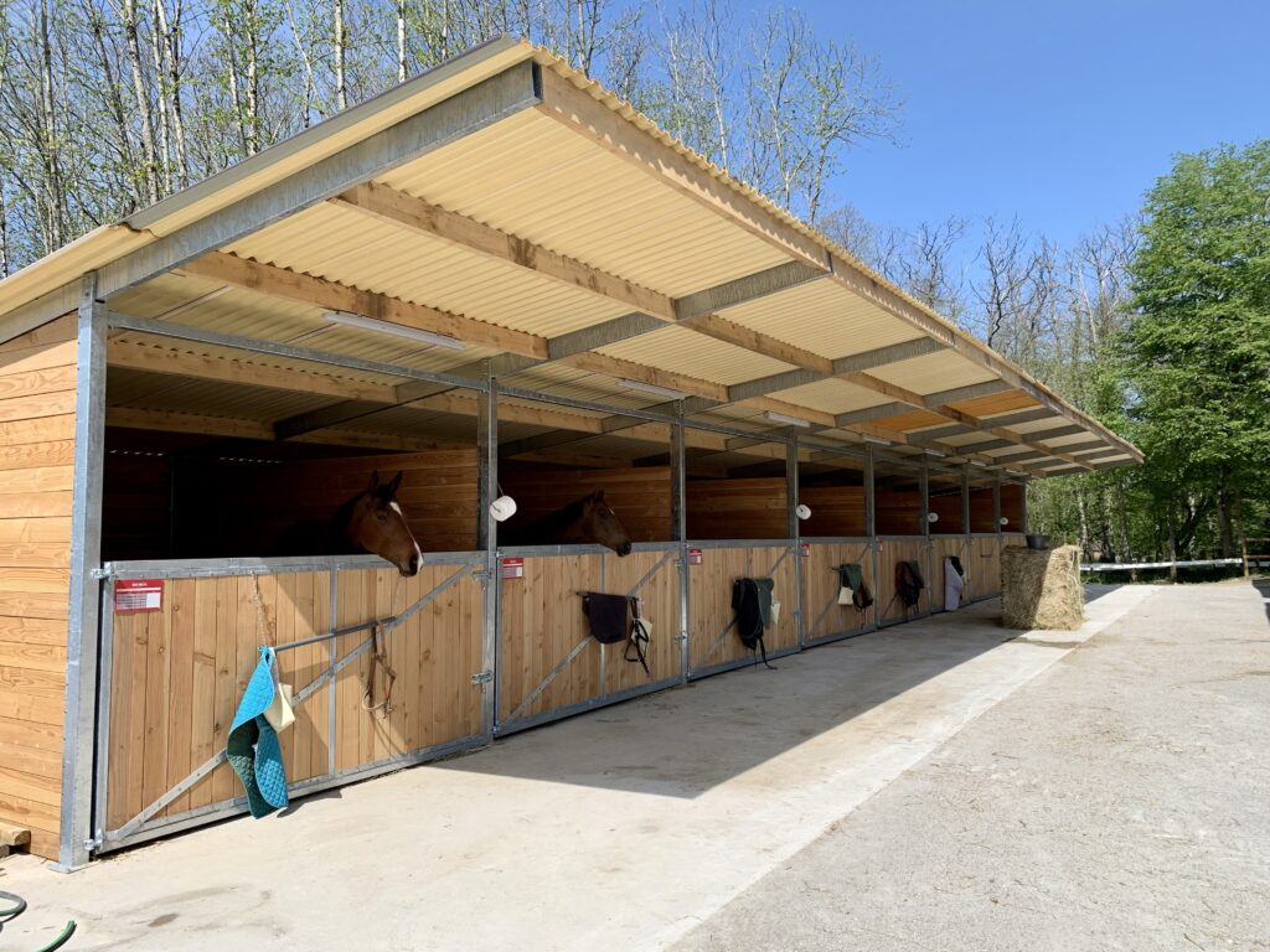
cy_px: 476
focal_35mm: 26
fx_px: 954
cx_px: 635
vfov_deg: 53.1
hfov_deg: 67.3
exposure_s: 1/1916
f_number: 1.8
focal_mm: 4.25
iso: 25
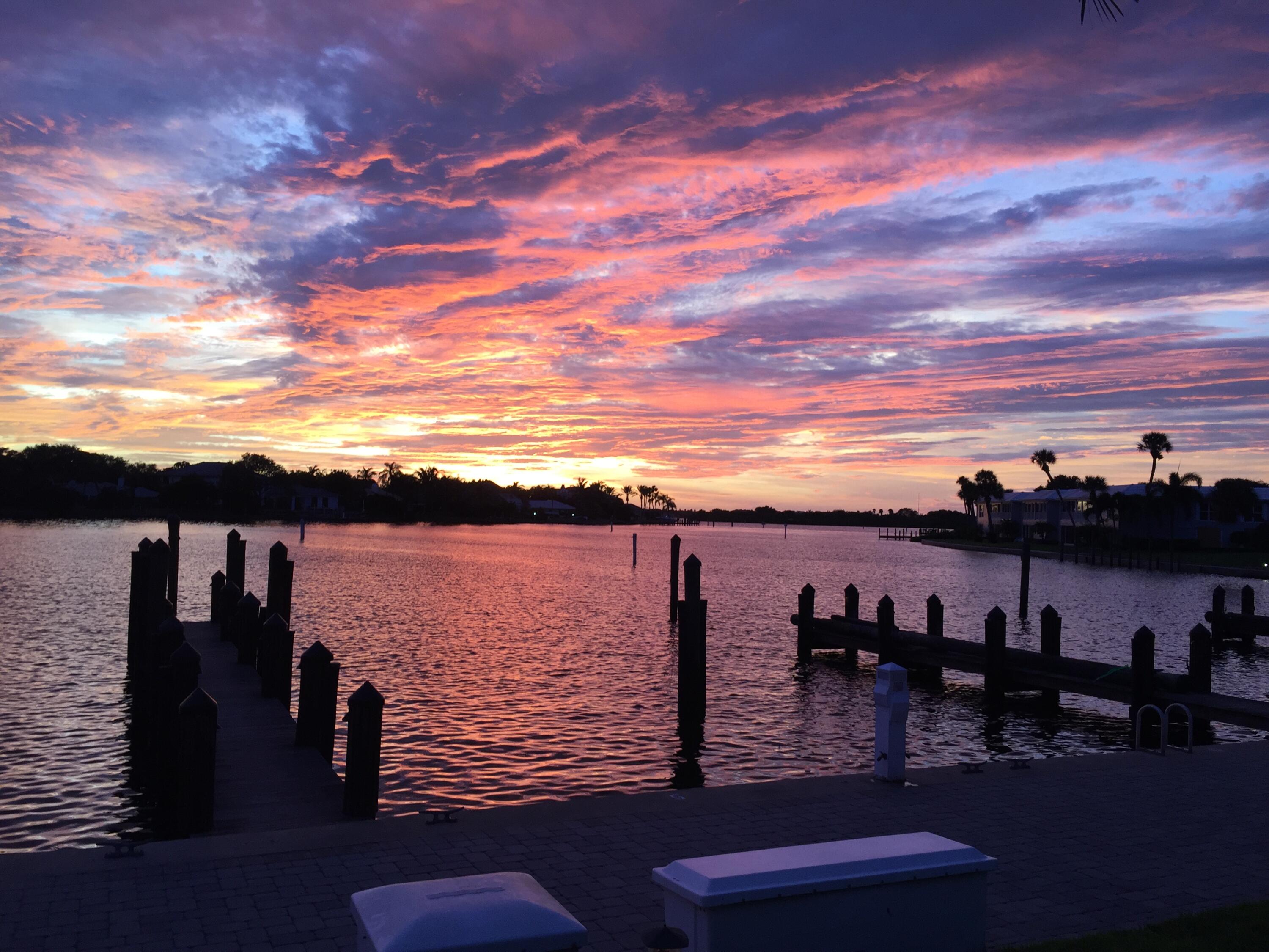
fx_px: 1063
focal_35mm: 29
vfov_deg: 48.2
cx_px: 634
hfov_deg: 61.7
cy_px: 476
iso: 32
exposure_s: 1/60
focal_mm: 4.15
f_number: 2.2
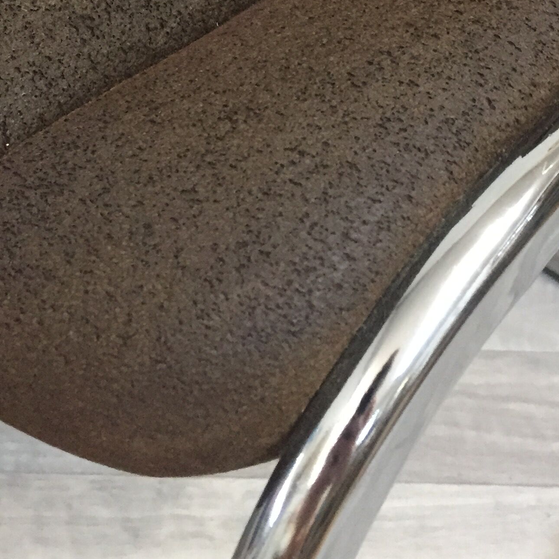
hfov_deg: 26.4
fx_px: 1188
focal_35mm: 65
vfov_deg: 24.7
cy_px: -52
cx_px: 218
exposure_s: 1/33
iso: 320
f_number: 2.2
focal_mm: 4.15
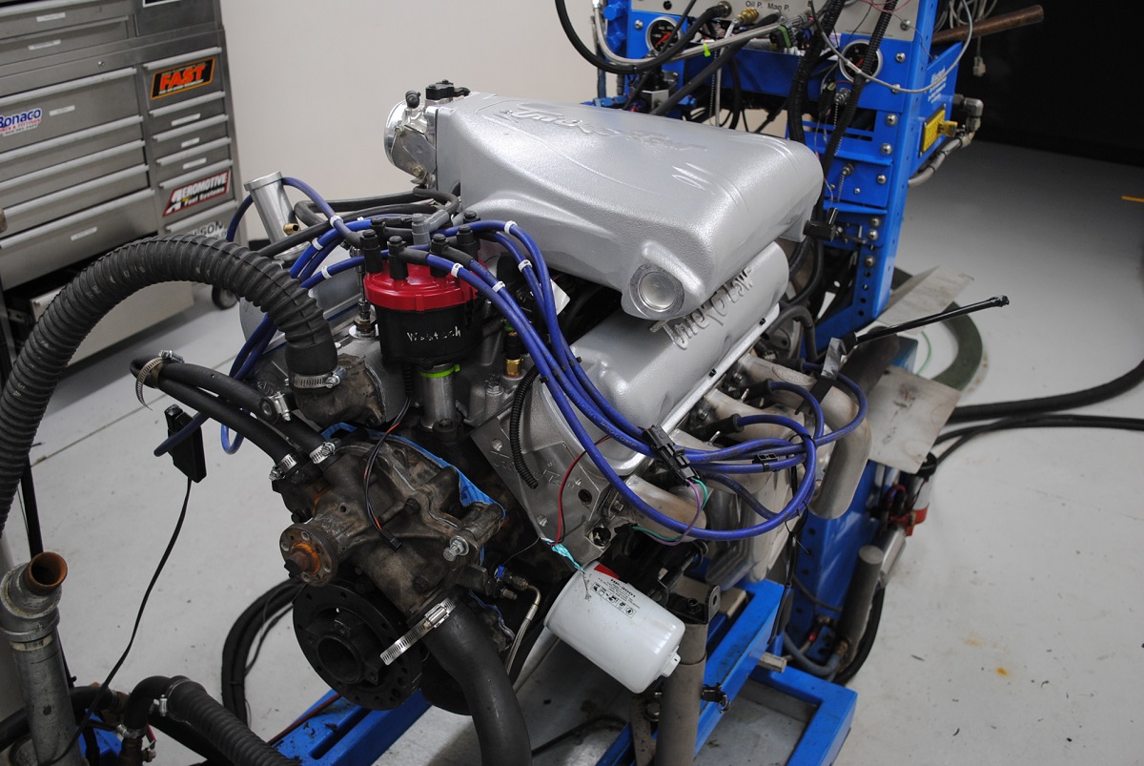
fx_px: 1050
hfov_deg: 57.2
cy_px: 383
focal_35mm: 33
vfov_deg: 40.1
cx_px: 572
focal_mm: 22
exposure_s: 1/30
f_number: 4
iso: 250
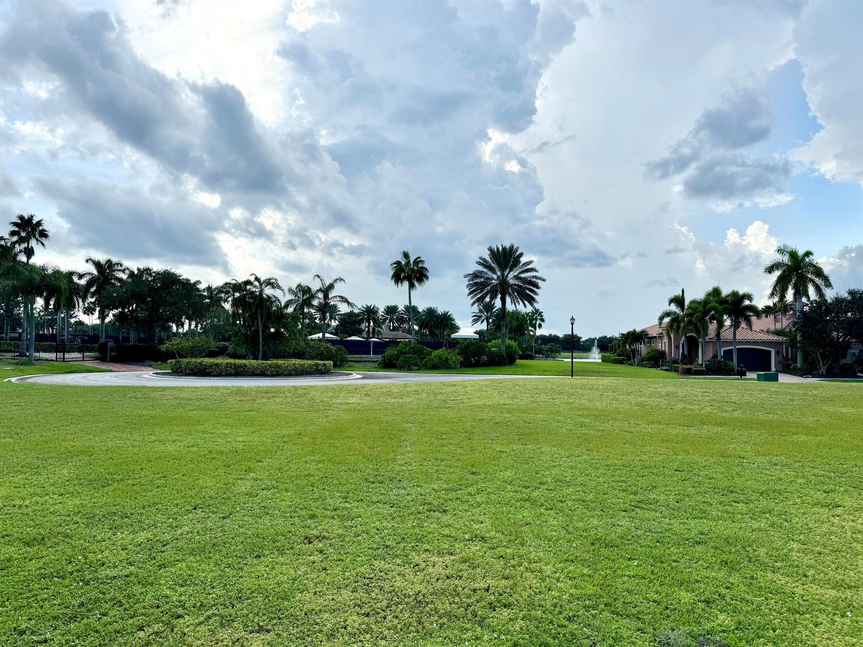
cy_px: 324
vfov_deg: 56.8
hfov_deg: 71.6
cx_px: 432
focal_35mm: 24
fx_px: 598
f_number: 1.78
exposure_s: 1/4049
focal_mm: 6.76
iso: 80
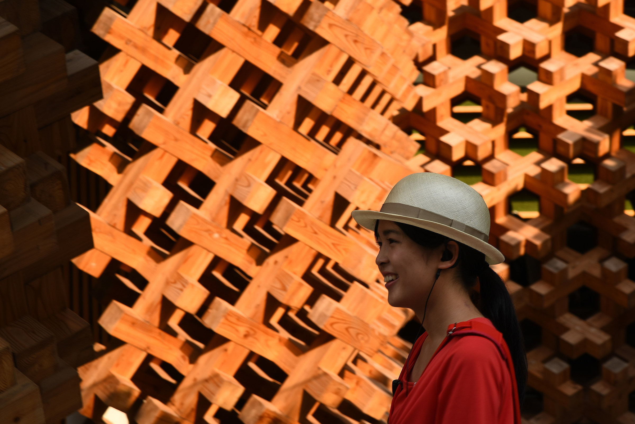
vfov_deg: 11.4
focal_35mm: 120
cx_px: 318
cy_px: 212
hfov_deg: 17.1
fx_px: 2117
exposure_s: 1/60
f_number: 11
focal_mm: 120
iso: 100
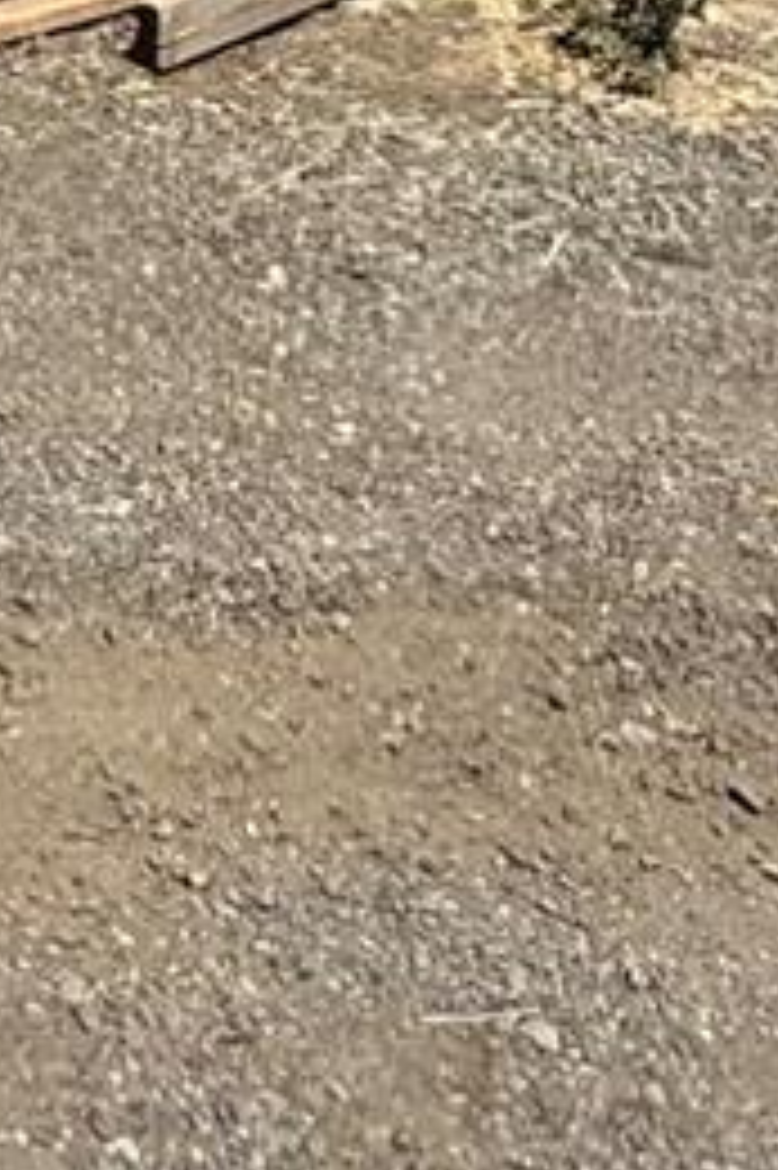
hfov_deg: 14.3
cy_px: -770
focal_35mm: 84
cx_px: -636
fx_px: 2726
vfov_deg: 19.7
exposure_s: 1/1534
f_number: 2.2
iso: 50
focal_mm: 2.22
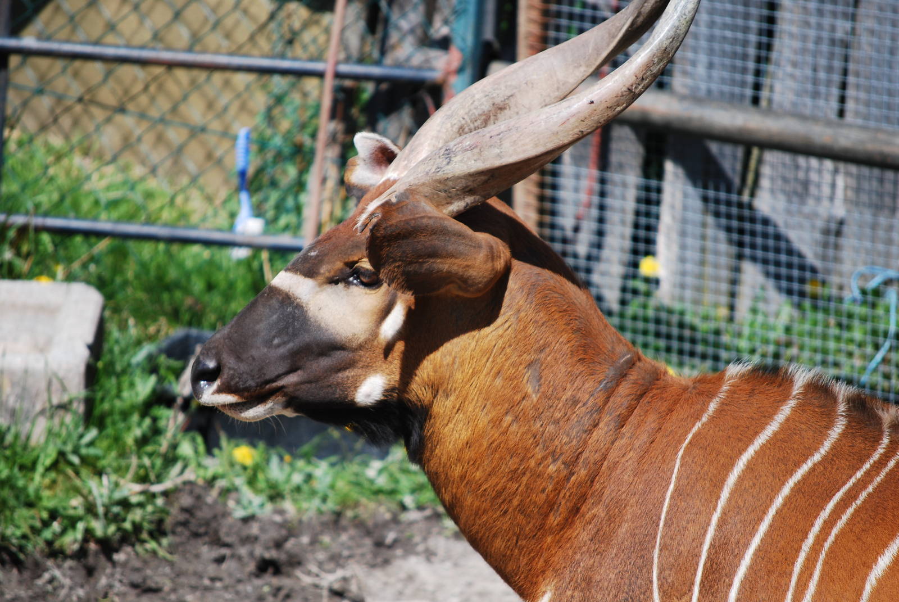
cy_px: 301
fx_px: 7500
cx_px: 450
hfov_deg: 6.9
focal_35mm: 300
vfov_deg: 4.6
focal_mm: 200
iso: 220
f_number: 5.6
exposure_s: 1/500
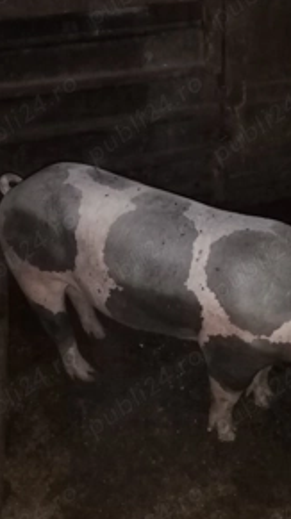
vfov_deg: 51.6
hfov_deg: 30.0
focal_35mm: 39
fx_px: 537
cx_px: 207
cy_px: 285
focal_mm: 6.24
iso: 2053
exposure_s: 1/20
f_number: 1.8
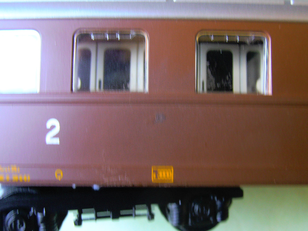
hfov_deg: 50.1
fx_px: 329
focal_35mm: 37
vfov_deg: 38.7
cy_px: 116
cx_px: 154
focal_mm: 6.61
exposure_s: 1/8
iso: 125
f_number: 3.9
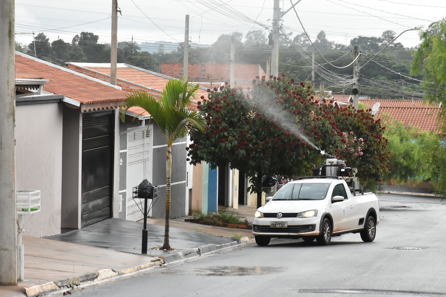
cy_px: 148
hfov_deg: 13.7
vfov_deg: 9.2
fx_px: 1859
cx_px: 223
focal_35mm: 150
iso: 2000
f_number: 13
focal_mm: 100
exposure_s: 1/500
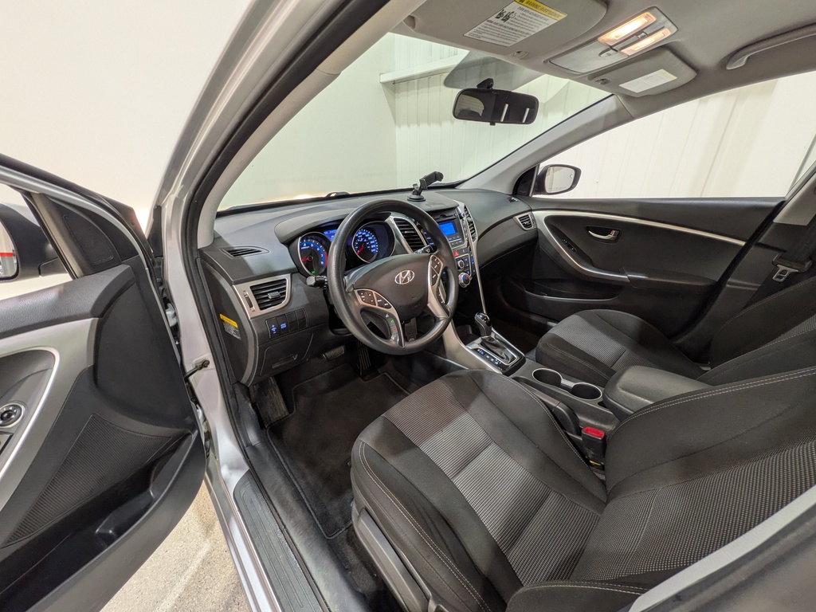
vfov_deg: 85.7
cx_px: 408
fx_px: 330
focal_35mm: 14
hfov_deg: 102.1
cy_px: 306
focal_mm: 1.83
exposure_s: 1/25
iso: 54
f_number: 2.2
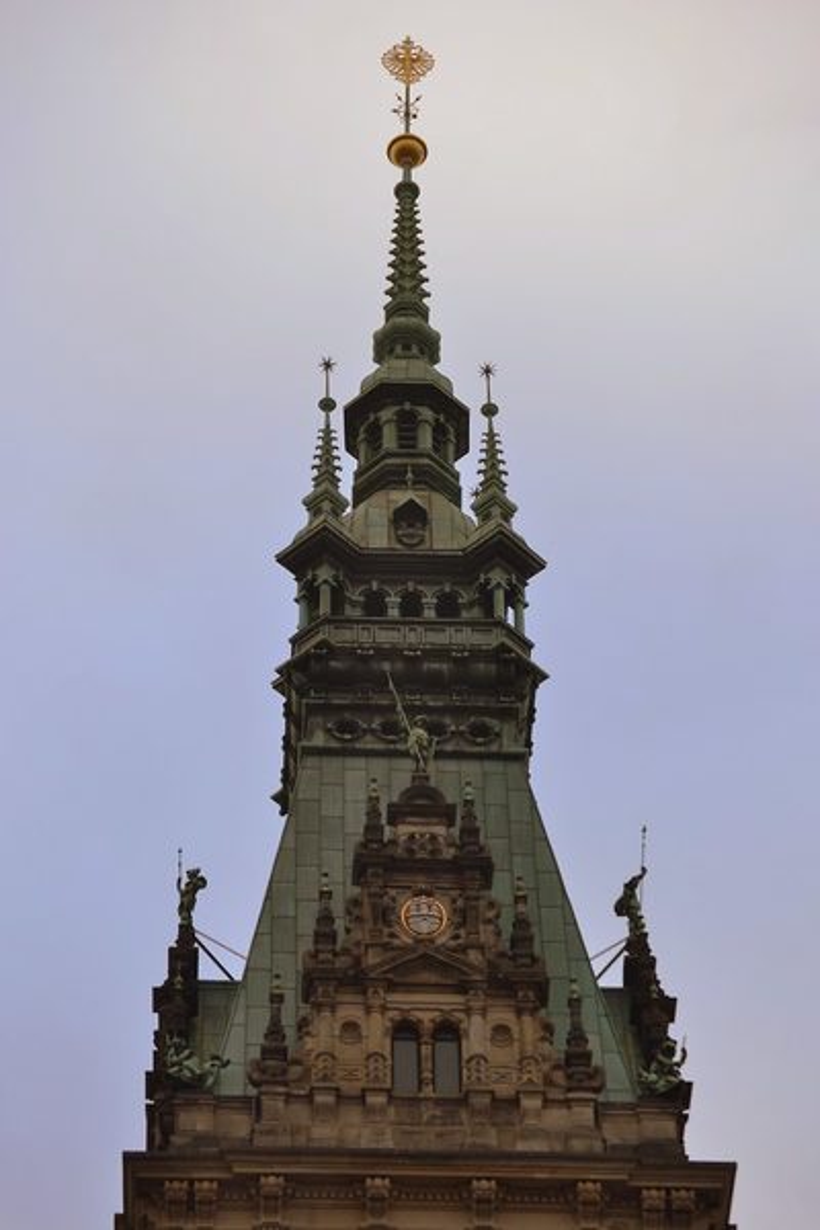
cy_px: 615
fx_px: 3587
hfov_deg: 13.0
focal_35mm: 105
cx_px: 410
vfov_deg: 19.5
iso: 400
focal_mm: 70
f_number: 5.6
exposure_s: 1/125
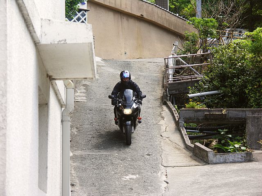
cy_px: 98
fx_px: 1029
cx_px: 131
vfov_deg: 10.9
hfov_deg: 14.5
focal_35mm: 136
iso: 50
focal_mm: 35.2
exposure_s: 1/160
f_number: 3.5
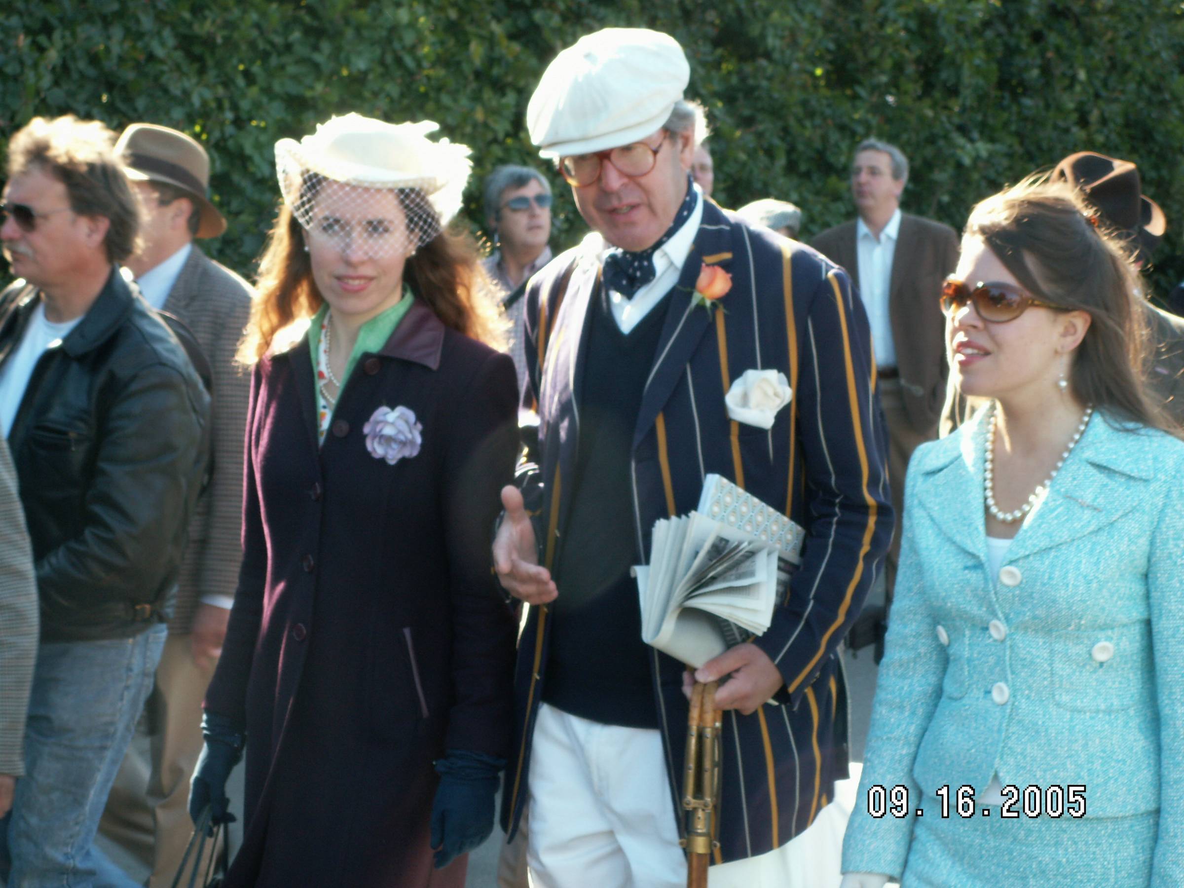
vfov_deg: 16.1
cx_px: 592
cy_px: 444
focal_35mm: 92
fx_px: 3147
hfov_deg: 21.3
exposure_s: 1/60
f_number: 4
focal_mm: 15.43
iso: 50
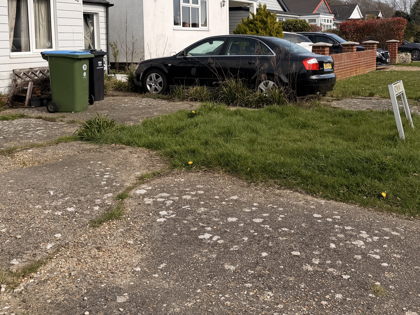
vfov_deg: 35.2
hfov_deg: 46.7
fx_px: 485
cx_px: 233
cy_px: 82
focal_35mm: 40
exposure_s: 1/4673
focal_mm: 6.76
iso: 80
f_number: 1.78
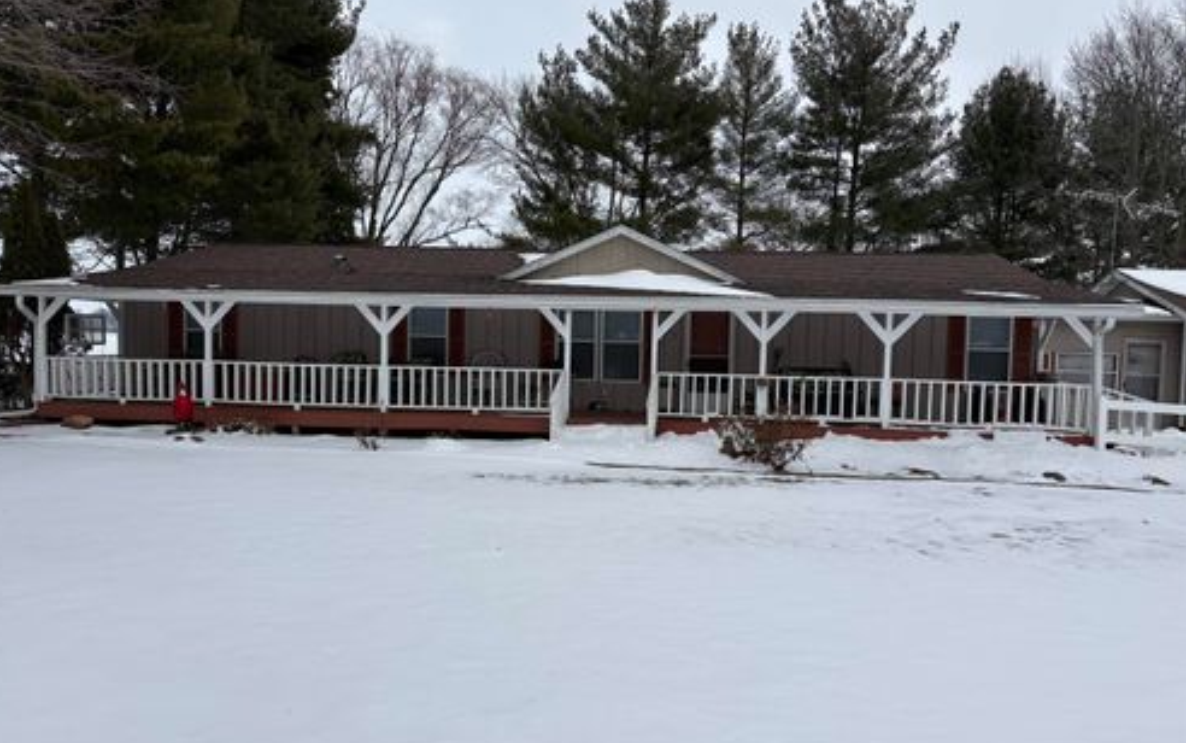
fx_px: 905
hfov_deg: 66.4
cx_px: 586
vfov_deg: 44.5
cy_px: 402
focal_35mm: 28
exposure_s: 1/6993
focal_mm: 5.96
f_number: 1.6
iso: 50
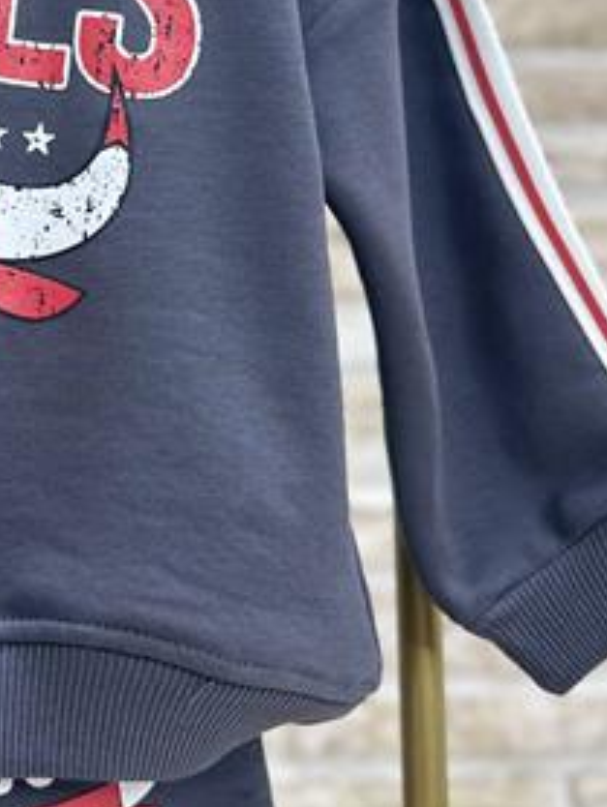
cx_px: -139
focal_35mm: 69
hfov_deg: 19.9
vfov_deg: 28.0
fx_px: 1611
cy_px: 267
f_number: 1.78
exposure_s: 1/100
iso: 160
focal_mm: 6.86
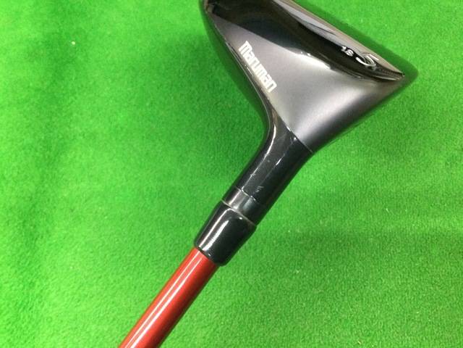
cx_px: 232
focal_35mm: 31
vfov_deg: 45.4
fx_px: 415
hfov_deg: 58.4
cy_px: 174
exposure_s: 1/24
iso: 200
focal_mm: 3.3
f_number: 2.4
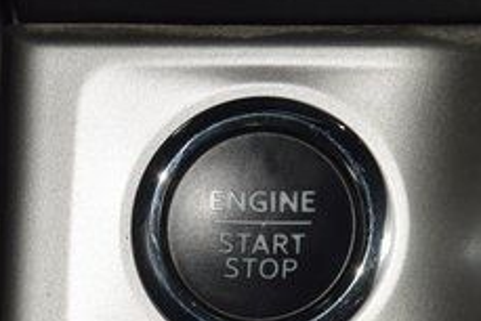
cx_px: 263
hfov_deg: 7.0
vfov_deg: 4.7
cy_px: 232
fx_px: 3931
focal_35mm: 294
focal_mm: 70
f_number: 8
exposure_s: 1/125
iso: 100
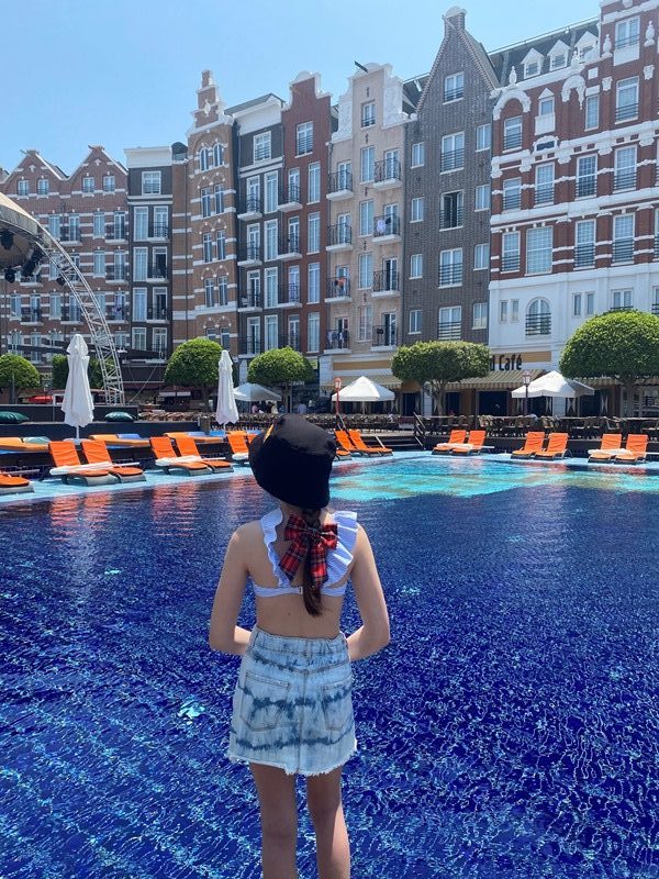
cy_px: 440
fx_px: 660
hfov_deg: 53.1
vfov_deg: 67.3
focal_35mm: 26
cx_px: 330
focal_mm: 4.25
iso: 32
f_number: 1.8
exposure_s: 1/1838
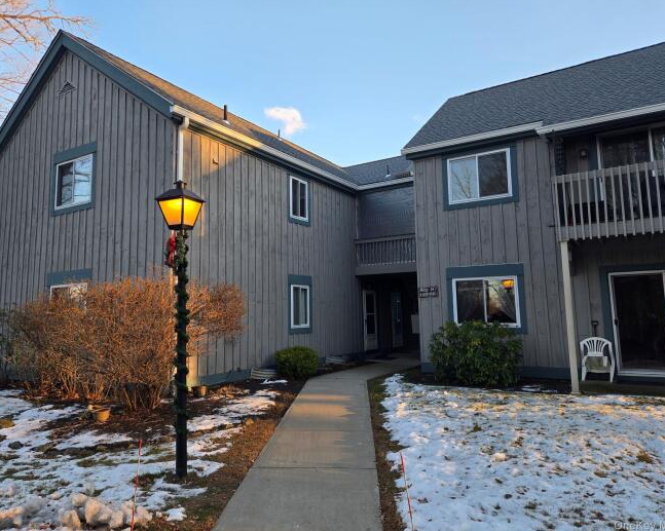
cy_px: 257
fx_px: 492
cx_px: 318
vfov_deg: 56.7
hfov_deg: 68.1
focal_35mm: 25
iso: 25
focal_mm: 5.4
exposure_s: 1/180
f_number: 1.8
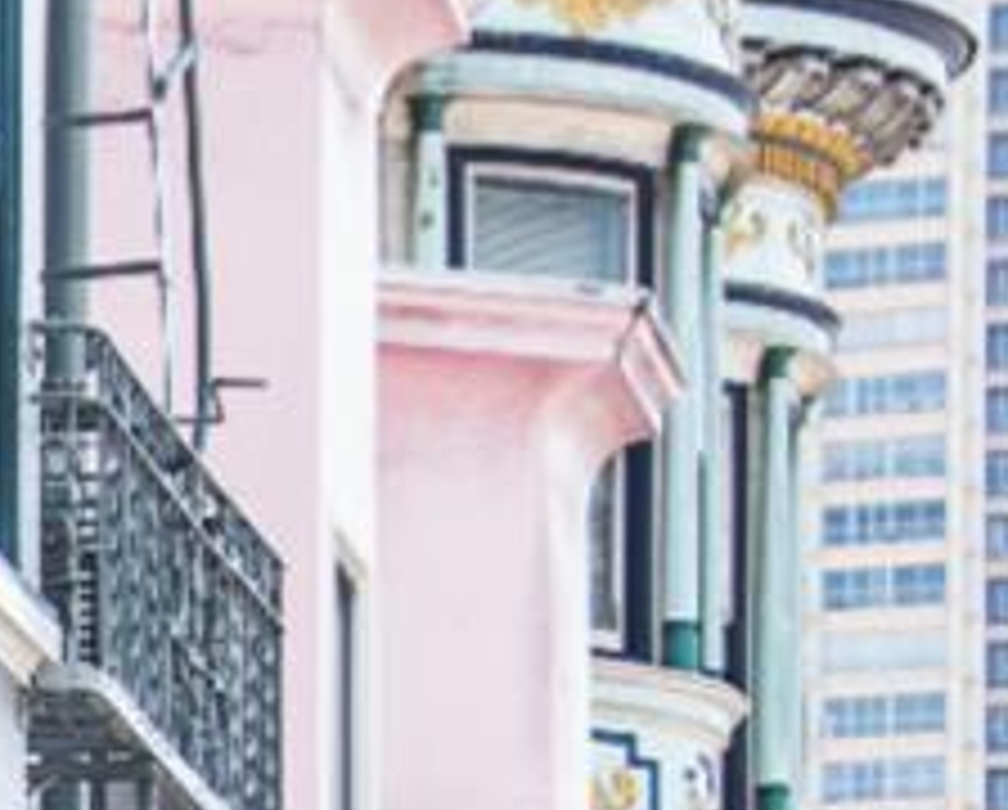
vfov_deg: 5.1
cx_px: -2016
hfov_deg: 5.9
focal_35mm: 301
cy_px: 1548
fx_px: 8995
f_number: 6.3
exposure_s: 1/160
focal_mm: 48
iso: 250
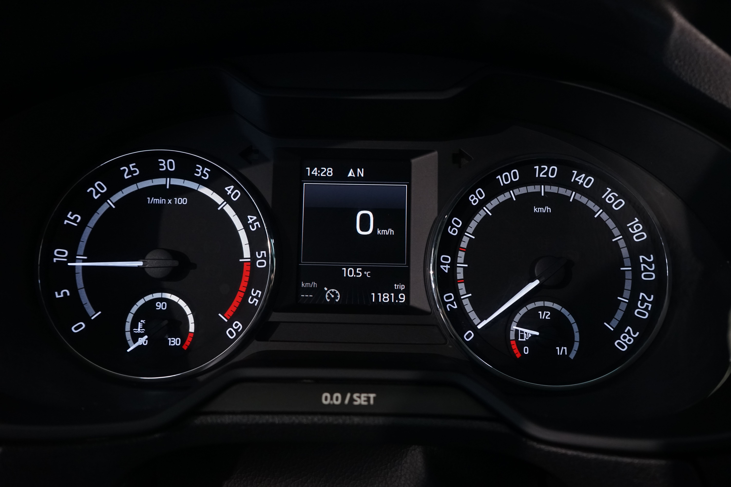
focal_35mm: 29
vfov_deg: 45.0
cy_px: 244
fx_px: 589
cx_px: 366
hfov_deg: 63.7
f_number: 5.6
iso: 1600
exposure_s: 1/20
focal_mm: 29
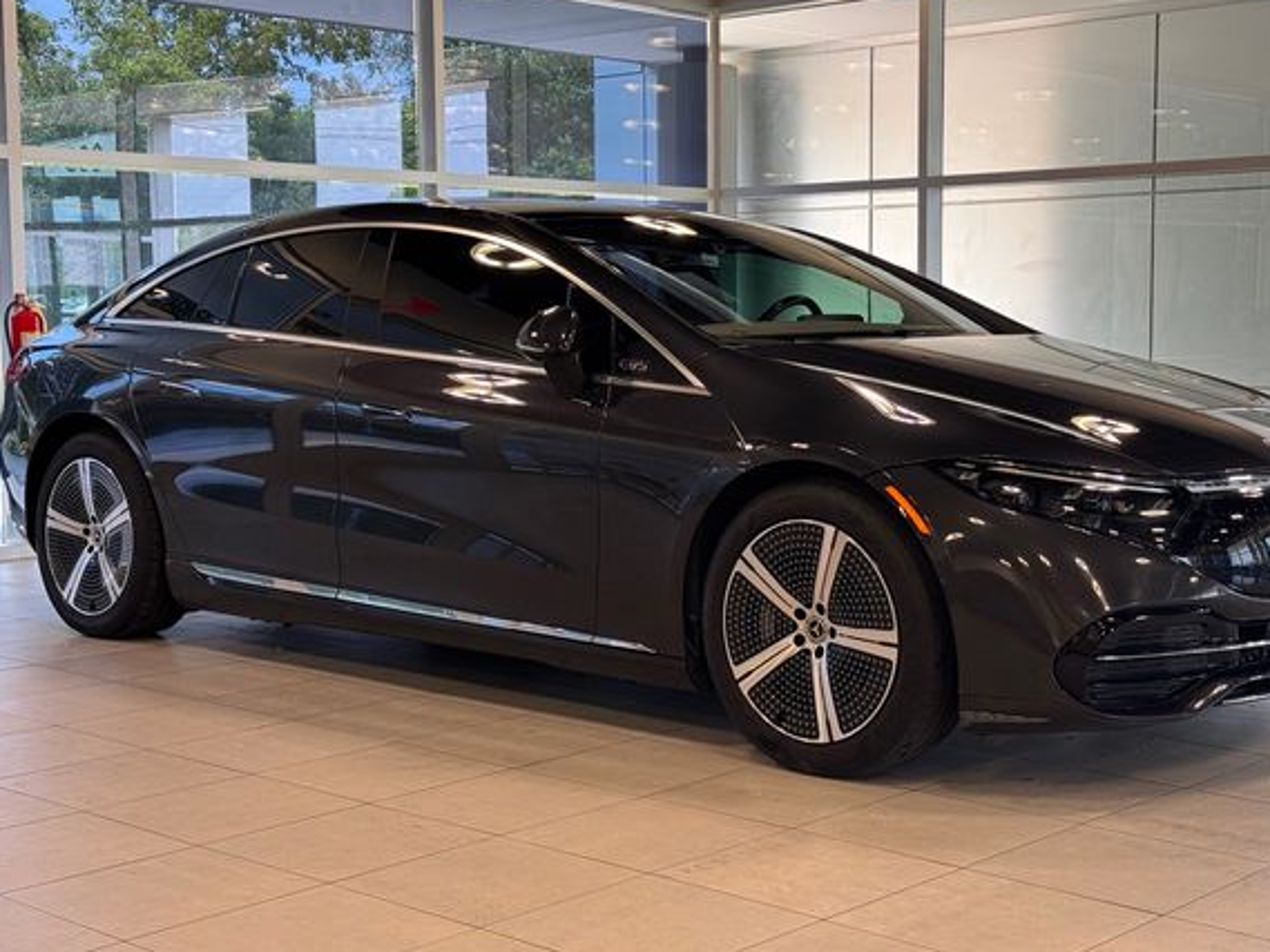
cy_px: 439
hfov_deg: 35.5
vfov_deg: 27.0
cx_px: 708
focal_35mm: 54
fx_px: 1982
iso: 50
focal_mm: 6.76
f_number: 1.78
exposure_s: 1/120
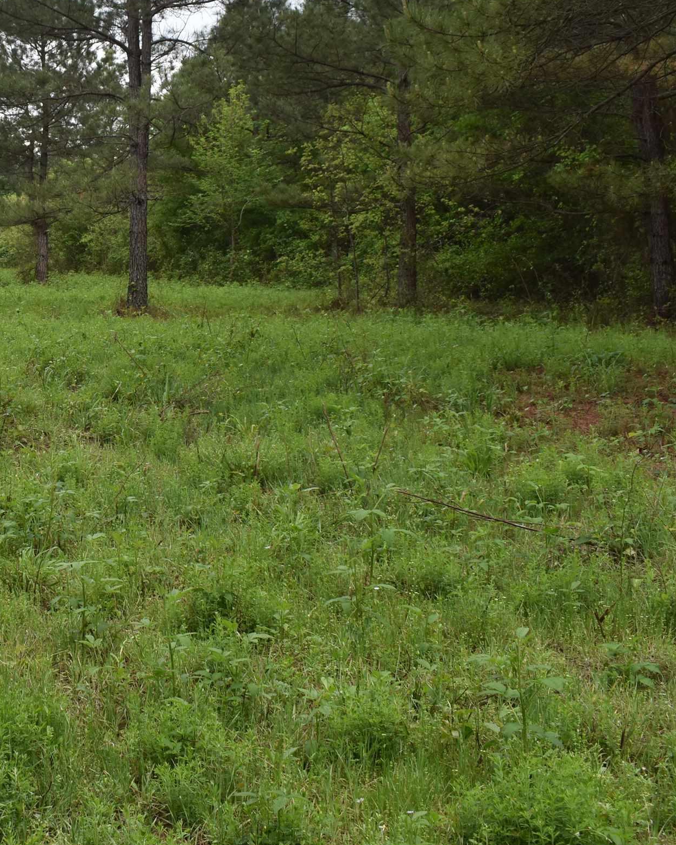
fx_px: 1251
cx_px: 68
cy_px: 297
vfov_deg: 37.0
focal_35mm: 50
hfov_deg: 29.0
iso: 200
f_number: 5.6
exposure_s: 1/250
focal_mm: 18
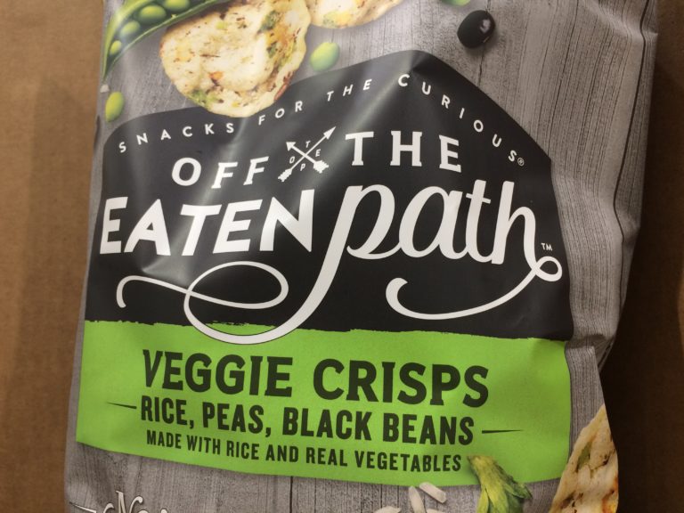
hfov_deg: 61.7
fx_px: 573
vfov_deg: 48.2
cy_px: 256
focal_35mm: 29
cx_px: 342
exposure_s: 1/30
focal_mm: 4.15
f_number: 2.2
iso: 80
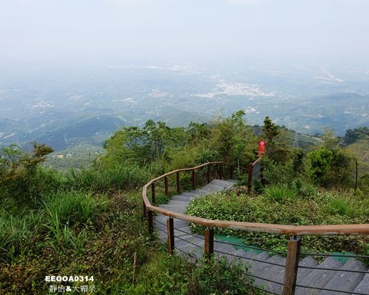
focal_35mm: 28
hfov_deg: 62.1
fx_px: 306
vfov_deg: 51.5
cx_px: 199
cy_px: 150
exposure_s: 1/400
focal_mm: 8.8
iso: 125
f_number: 5.6
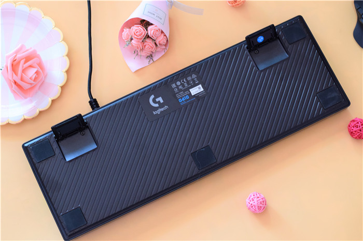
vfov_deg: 18.2
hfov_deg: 27.0
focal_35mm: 75
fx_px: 756
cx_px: 182
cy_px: 120
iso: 1600
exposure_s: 1/60
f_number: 3.2
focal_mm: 50
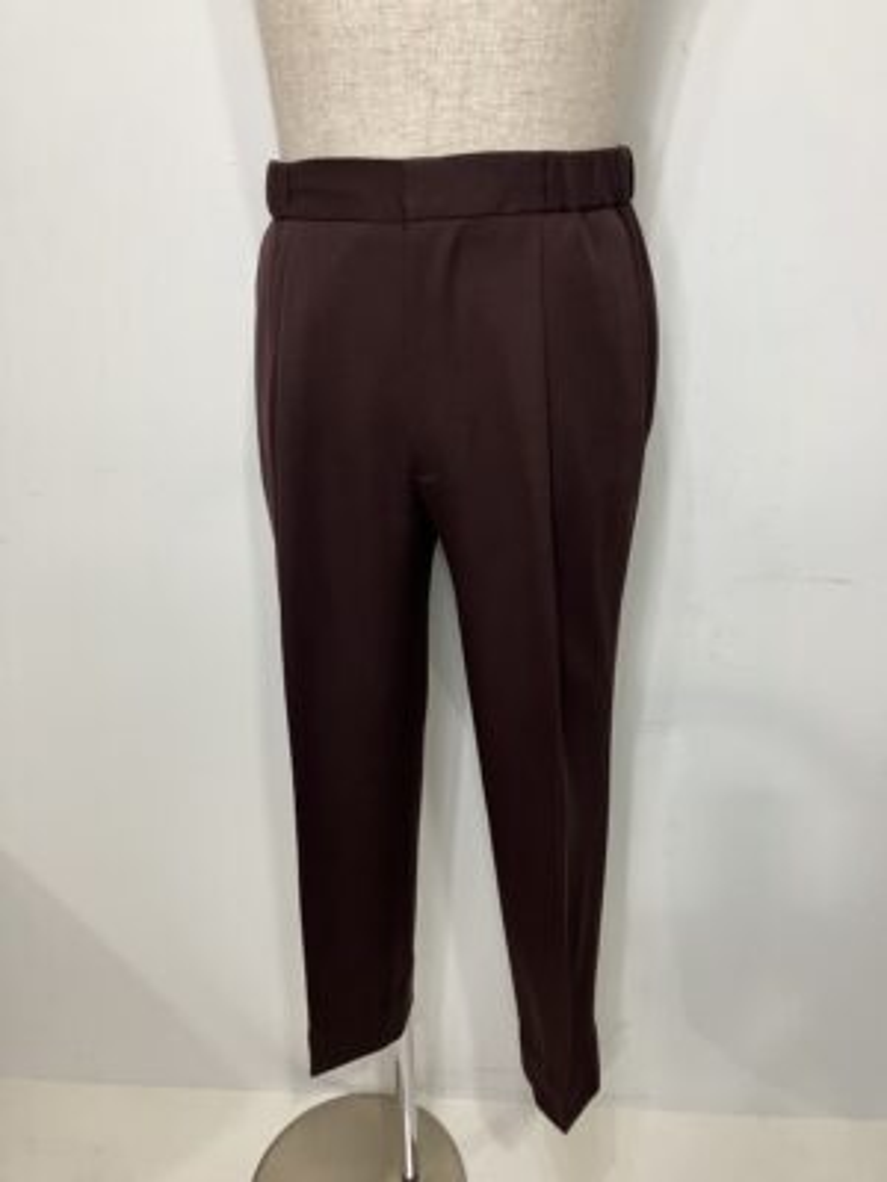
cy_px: 591
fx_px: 957
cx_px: 444
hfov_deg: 49.7
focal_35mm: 28
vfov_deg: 63.4
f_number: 1.8
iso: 125
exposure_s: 1/50
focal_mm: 3.99
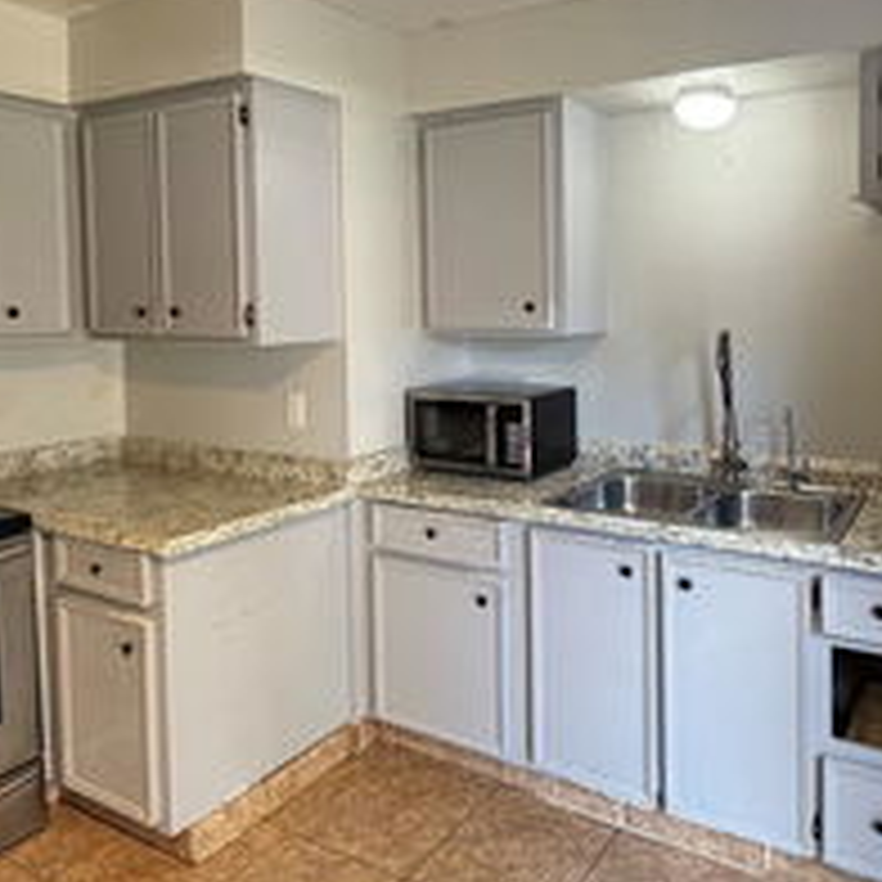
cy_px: 328
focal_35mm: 27
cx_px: 596
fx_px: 778
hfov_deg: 57.6
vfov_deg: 58.3
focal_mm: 2.22
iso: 320
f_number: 2.2
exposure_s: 1/60
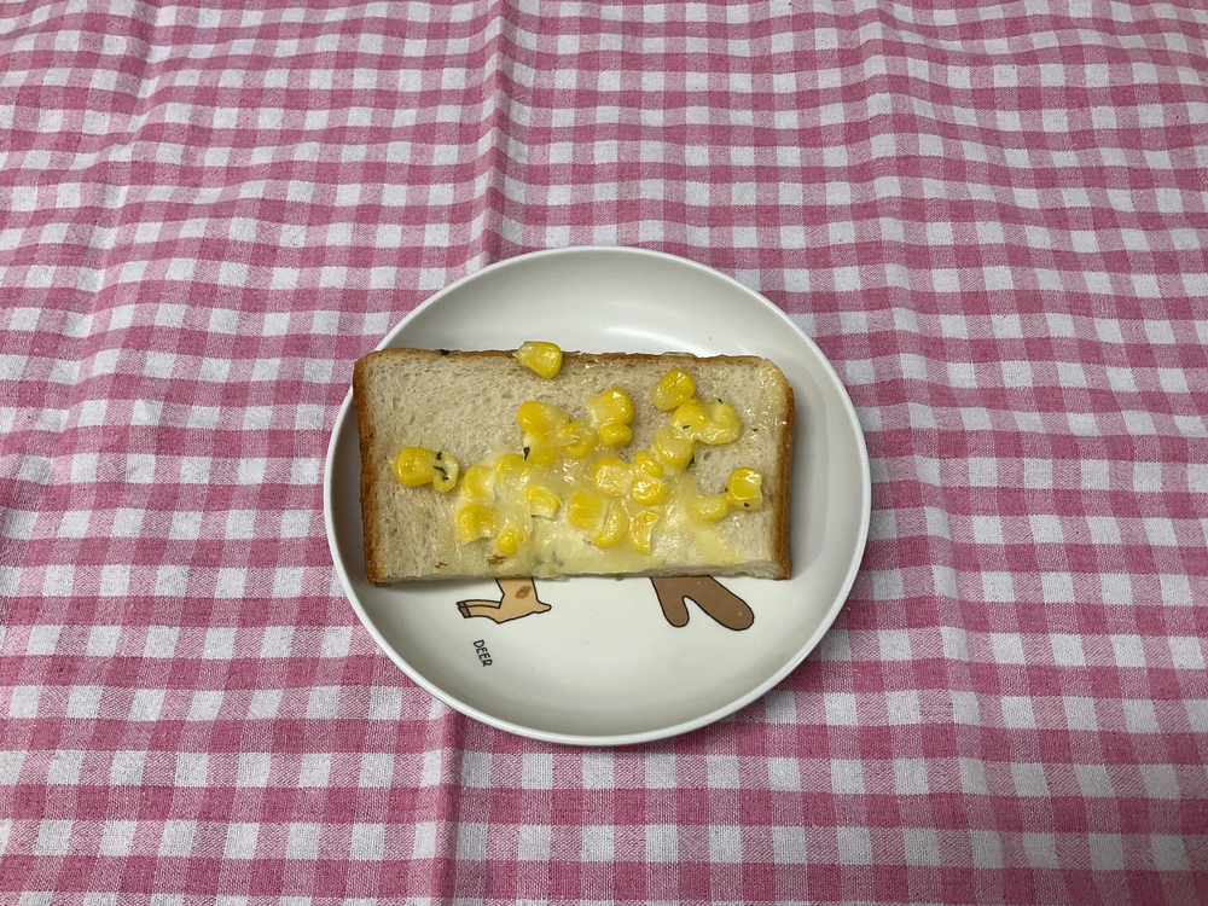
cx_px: 604
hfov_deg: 61.7
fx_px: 1012
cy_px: 453
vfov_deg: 48.2
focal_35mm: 29
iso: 50
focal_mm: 3
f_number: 1.8
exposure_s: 1/120
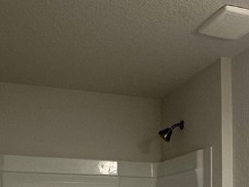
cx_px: 124
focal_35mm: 56
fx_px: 403
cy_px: 213
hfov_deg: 34.3
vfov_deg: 24.1
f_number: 2.2
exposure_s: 1/120
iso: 160
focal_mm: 2.22
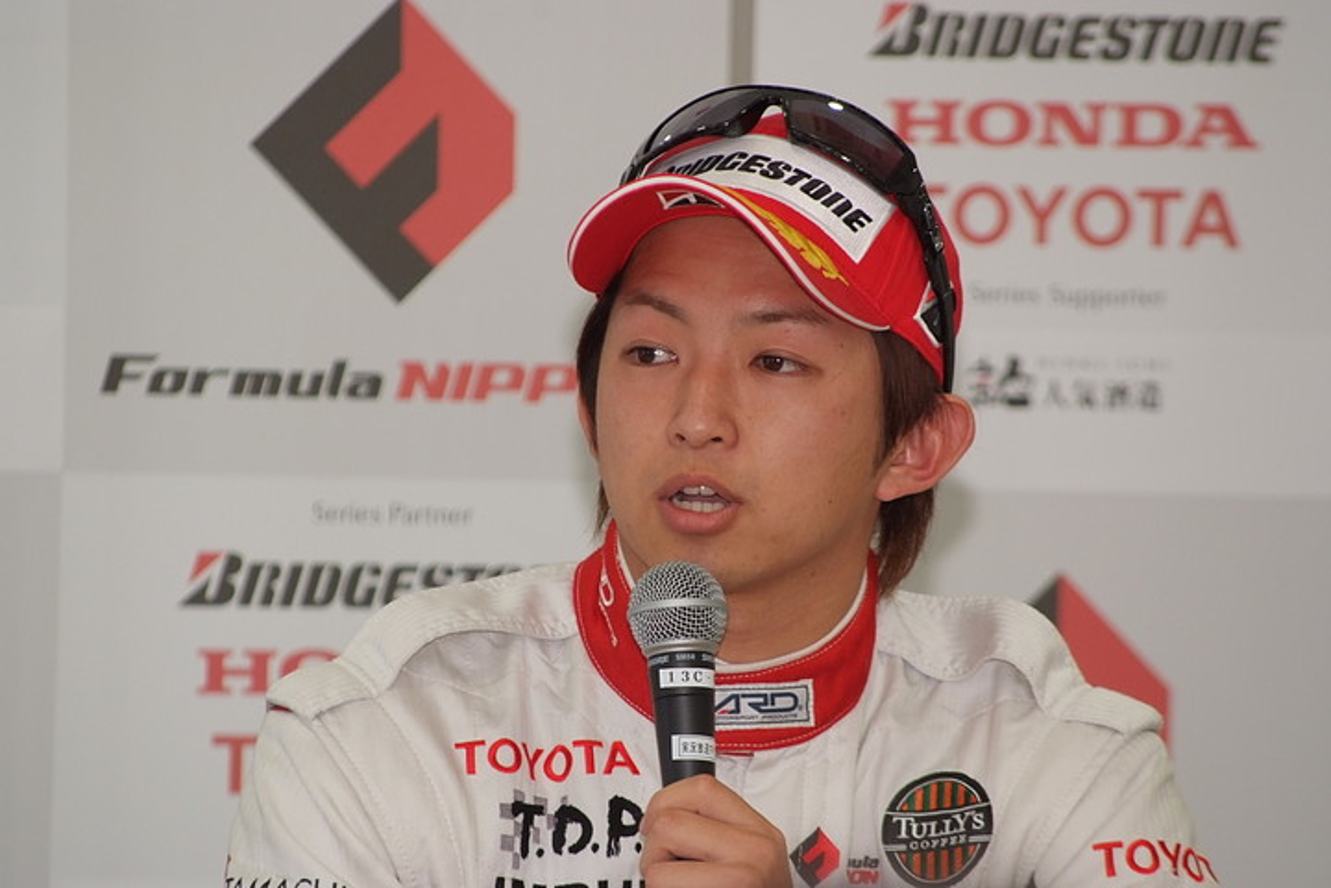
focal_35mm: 300
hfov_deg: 6.9
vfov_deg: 4.6
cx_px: 666
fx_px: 11091
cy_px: 444
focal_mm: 200
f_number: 8
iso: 800
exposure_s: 1/60
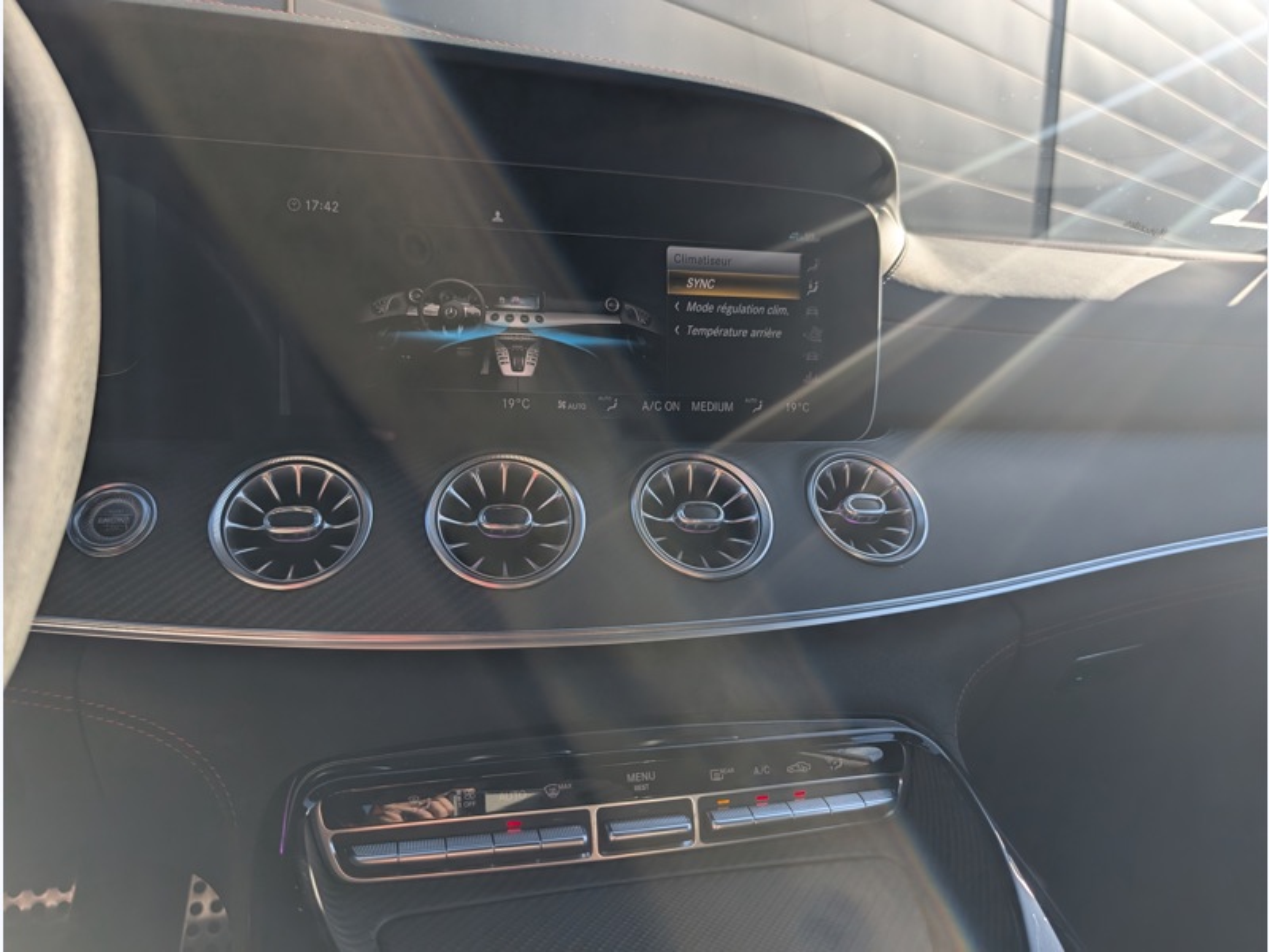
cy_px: 476
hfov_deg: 71.6
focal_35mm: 24
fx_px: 880
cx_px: 634
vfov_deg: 56.8
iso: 19
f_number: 1.68
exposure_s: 1/401
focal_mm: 6.9
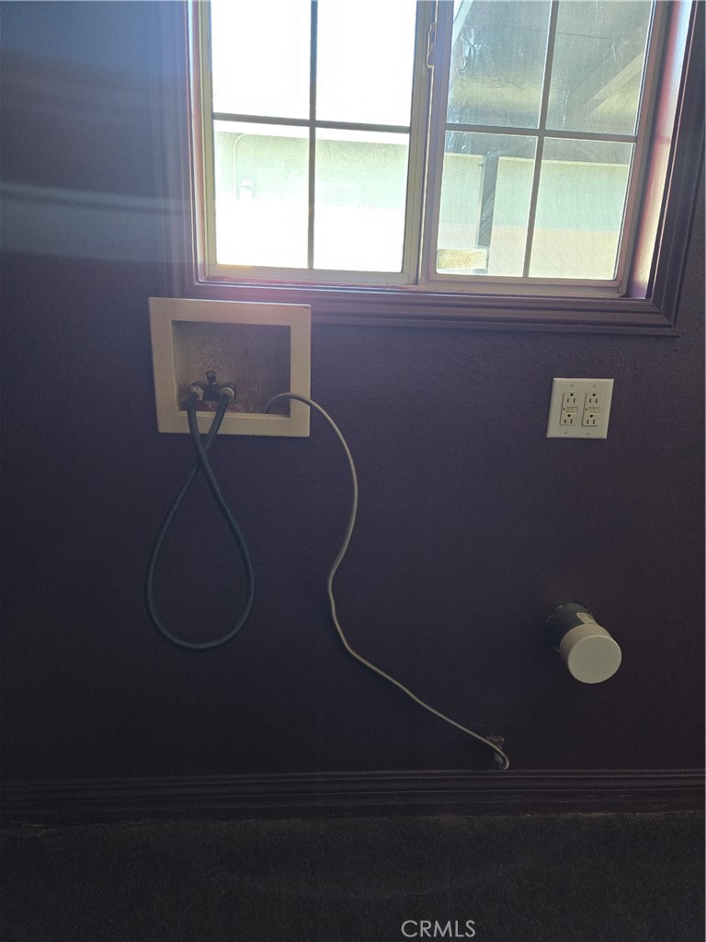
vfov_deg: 73.9
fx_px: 625
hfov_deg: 58.9
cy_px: 471
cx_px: 353
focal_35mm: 23
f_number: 1.8
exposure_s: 1/120
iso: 1000
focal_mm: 5.4
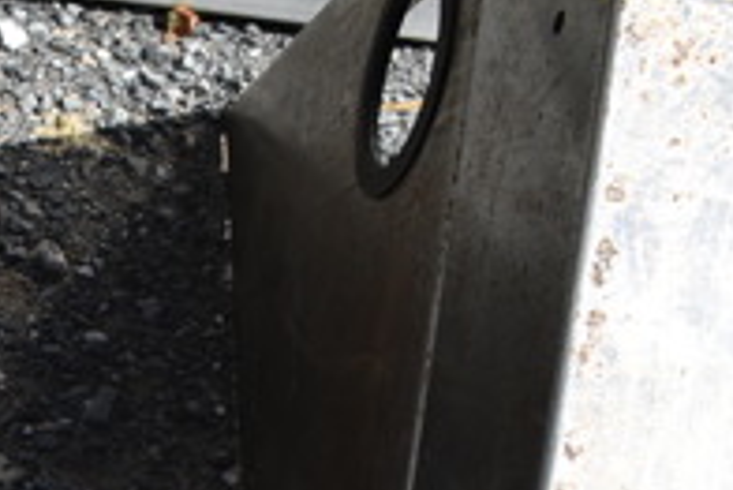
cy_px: 714
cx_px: -243
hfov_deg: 21.6
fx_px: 1712
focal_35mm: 84
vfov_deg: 15.2
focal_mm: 18
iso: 100
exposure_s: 1/250
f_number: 8
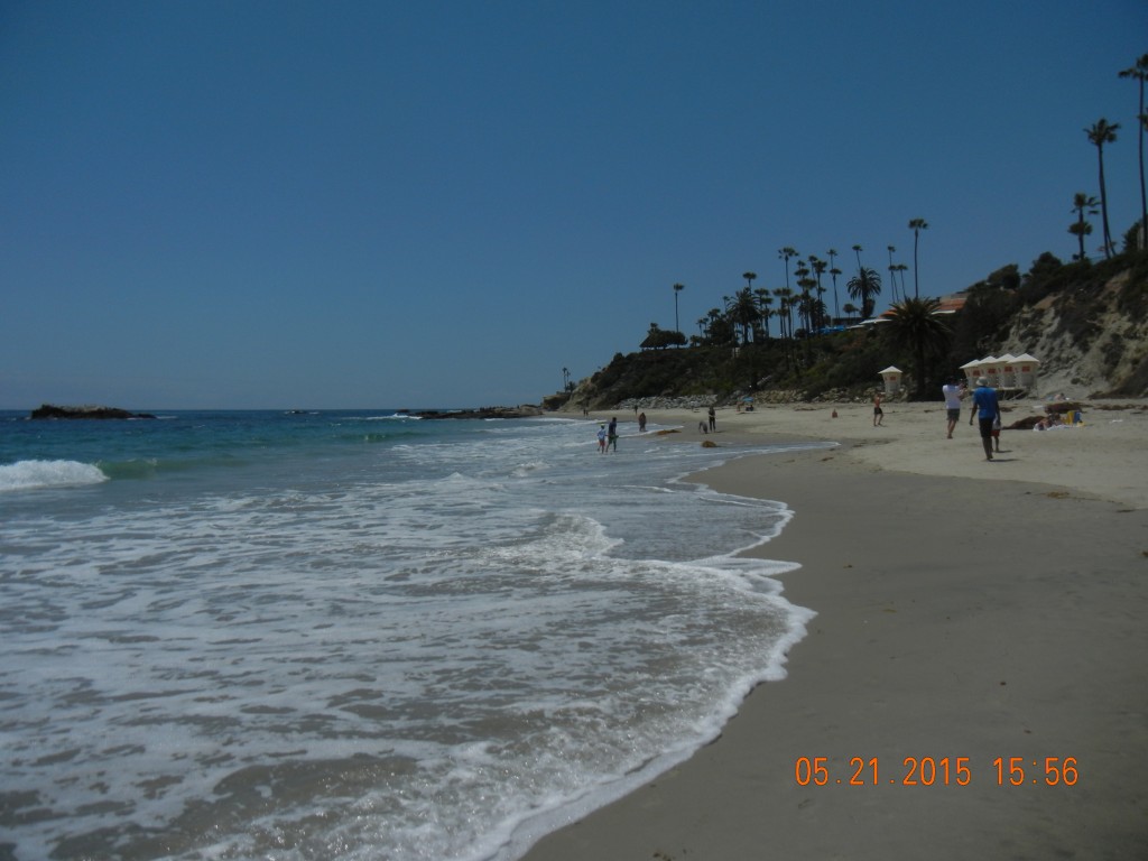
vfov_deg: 46.8
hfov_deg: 60.0
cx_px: 574
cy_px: 430
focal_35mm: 30
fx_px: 995
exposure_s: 1/2000
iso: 160
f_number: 7
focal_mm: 5.4
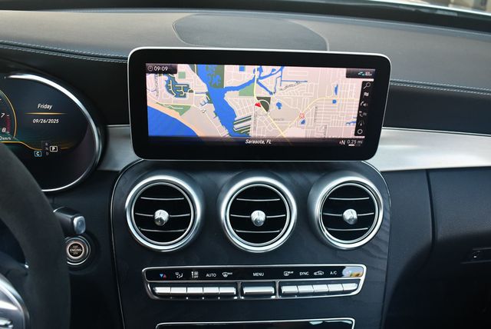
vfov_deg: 36.9
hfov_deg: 53.1
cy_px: 164
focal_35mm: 36
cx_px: 246
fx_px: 491
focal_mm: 18
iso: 800
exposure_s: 1/200
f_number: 3.5
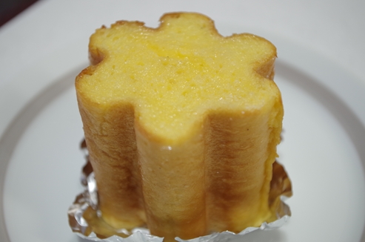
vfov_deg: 27.4
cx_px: 182
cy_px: 121
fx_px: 496
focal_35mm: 49
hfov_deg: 40.4
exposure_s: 1/50
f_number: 4
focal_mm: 32.5
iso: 800
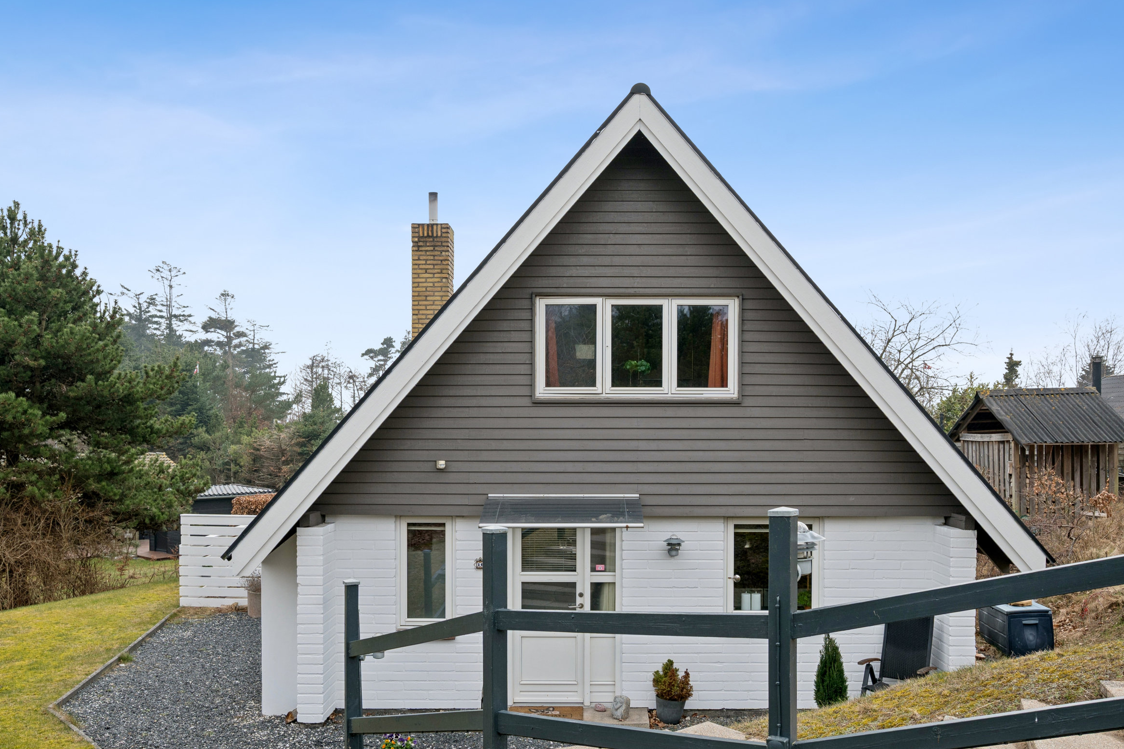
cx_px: 589
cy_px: 417
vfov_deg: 42.3
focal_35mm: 31
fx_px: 968
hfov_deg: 60.3
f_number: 8
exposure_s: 1/250
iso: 200
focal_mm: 24
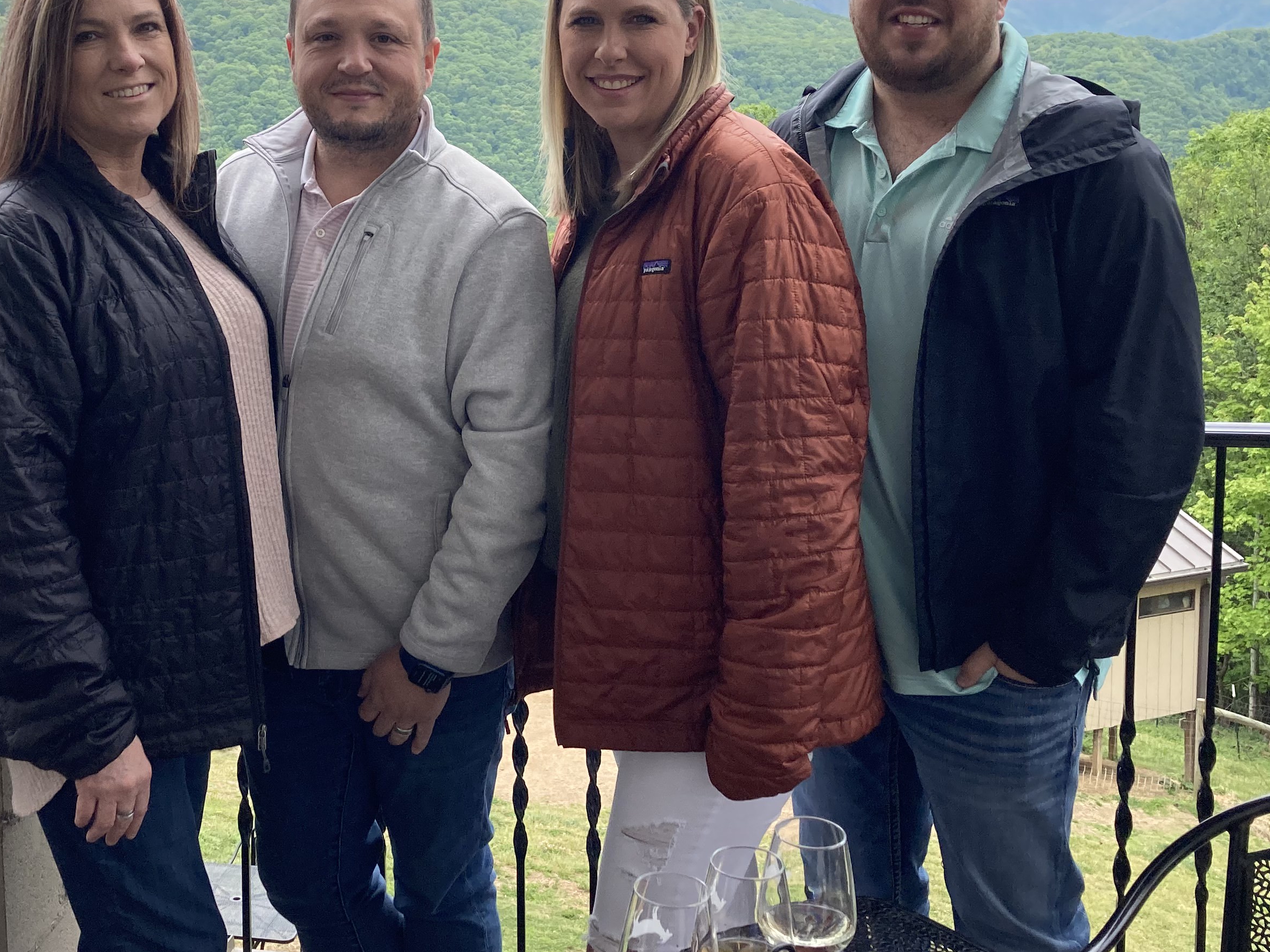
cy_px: 301
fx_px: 1761
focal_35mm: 48
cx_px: 455
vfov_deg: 30.0
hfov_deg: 39.3
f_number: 1.8
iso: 20
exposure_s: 1/1279
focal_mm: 3.99
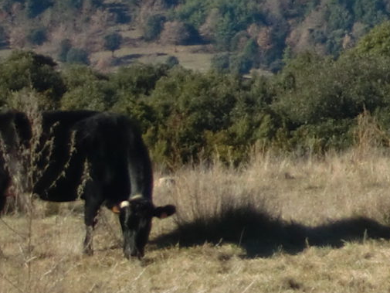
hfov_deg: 4.1
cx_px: 890
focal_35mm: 471
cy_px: -196
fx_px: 5308
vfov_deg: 3.1
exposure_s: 1/320
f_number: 5.2
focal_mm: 16.5
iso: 64
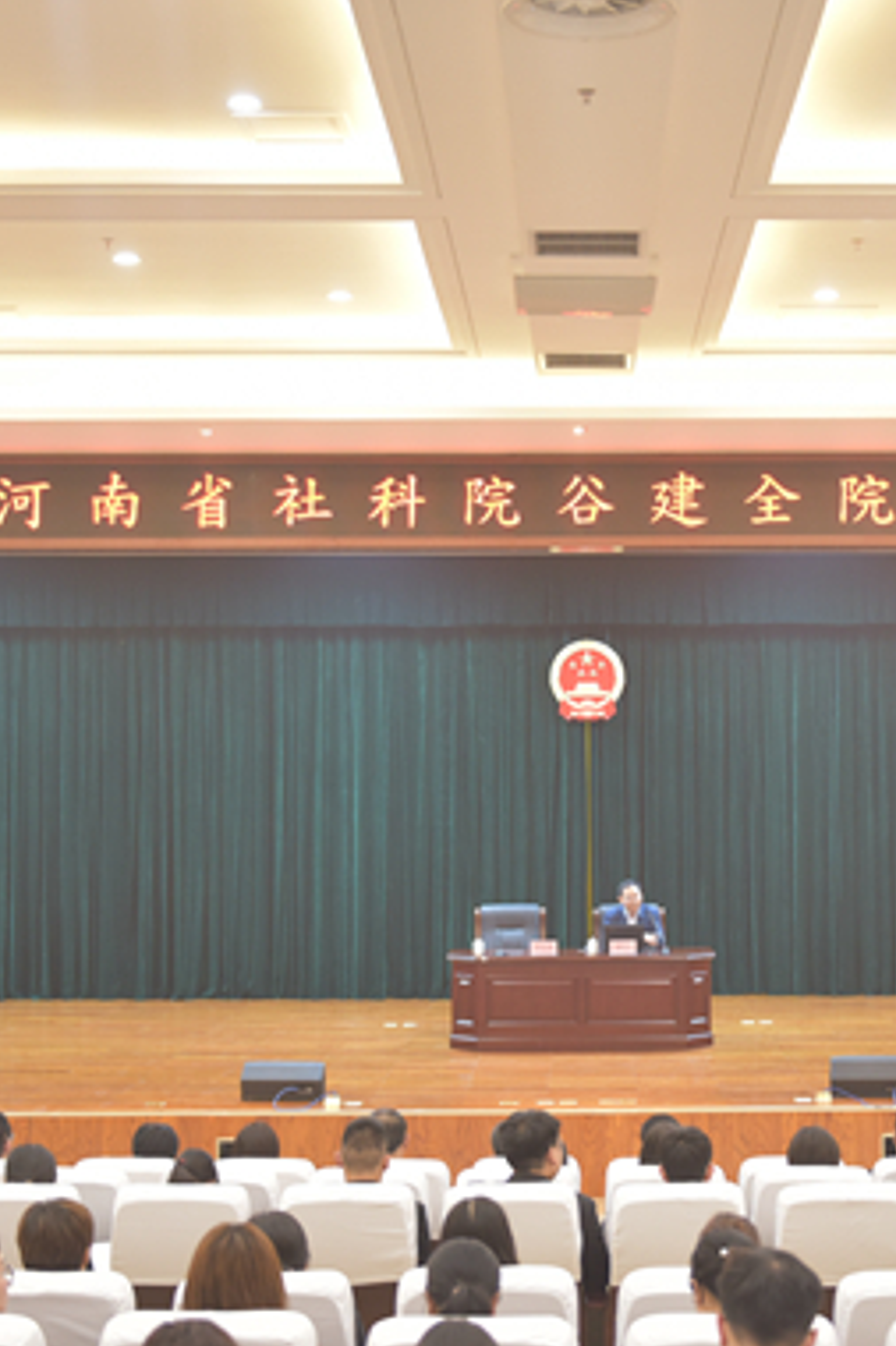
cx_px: 613
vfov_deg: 33.4
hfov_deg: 22.5
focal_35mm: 60
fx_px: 2242
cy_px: 684
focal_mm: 38
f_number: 2.8
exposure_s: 1/40
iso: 1000
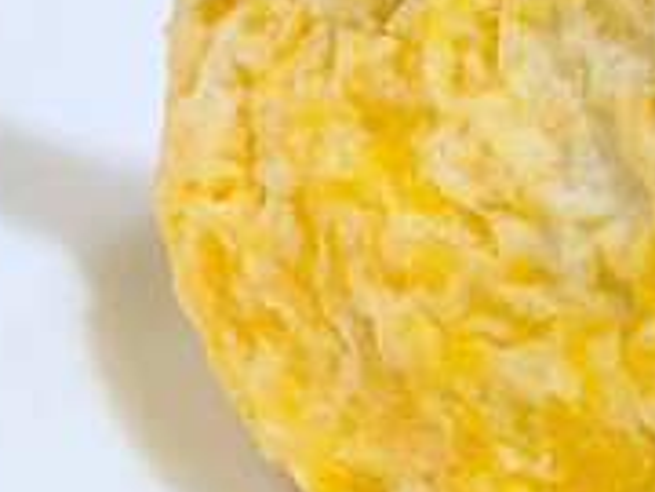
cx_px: 1434
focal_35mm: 123
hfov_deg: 13.1
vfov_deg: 11.7
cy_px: -140
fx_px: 2327
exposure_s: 1/120
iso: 80
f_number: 1.6
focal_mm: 4.2
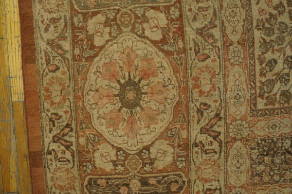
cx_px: 146
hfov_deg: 67.4
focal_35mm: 27
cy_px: 97
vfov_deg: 47.9
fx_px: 219
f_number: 4
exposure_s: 1/160
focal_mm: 18
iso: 1600
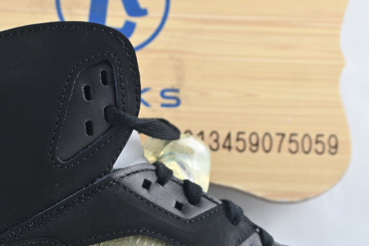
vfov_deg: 15.5
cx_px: 121
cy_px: 247
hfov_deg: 23.5
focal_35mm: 86
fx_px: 883
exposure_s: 1/20
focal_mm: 25
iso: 100
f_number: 5.6
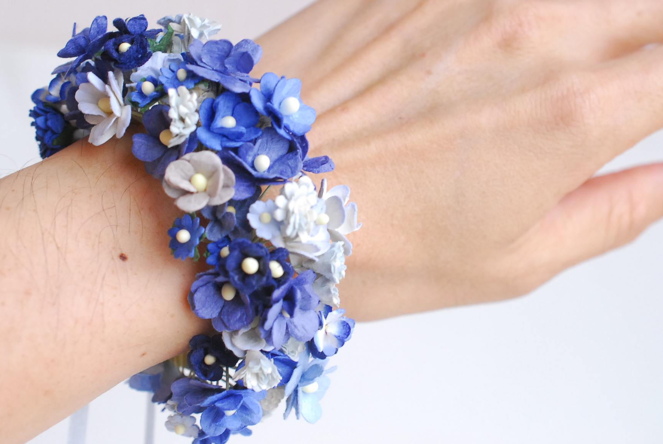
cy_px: 202
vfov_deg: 20.4
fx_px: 1235
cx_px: 365
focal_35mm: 67
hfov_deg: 30.0
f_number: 5.6
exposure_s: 1/160
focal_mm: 40
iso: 800
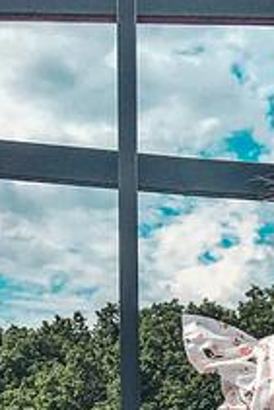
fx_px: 1014
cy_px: 597
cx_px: 404
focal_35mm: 89
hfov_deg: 14.4
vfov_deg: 20.0
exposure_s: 1/1900
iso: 25
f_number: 2.2
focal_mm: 4.15
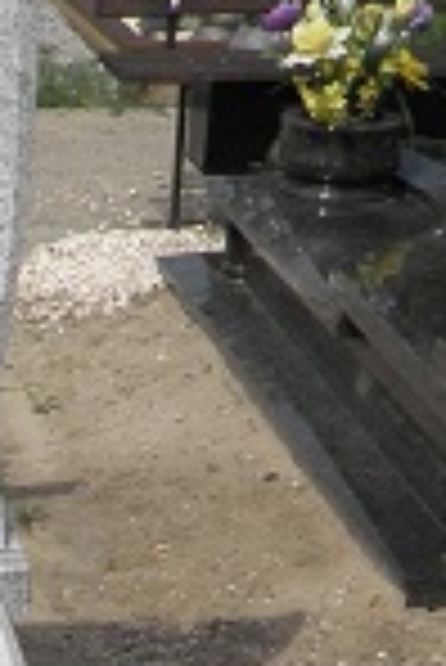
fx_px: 2670
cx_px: -338
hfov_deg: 9.2
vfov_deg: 13.6
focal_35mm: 144
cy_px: 904
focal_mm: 5.9
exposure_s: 1/160
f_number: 9.4
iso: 64
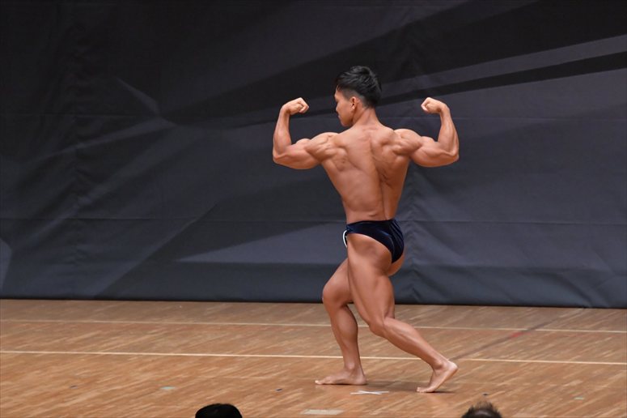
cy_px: 209
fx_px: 4961
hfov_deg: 7.2
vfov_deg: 4.8
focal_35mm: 285
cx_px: 314
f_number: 5.6
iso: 6400
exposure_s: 1/400
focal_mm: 190
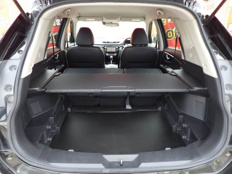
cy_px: 87
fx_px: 188
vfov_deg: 49.7
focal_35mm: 28
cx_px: 116
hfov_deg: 63.4
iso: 125
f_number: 3.5
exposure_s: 1/80
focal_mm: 5
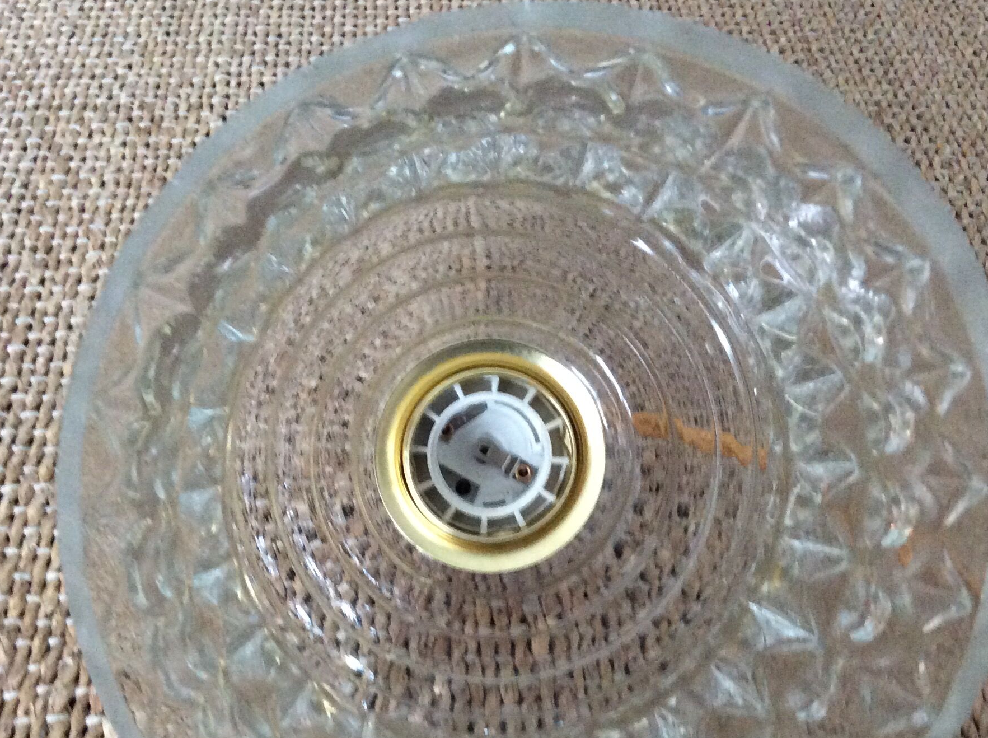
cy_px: 522
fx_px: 1339
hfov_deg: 40.5
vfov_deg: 30.4
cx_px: 469
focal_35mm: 47
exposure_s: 1/25
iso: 320
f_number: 2.4
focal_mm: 3.3
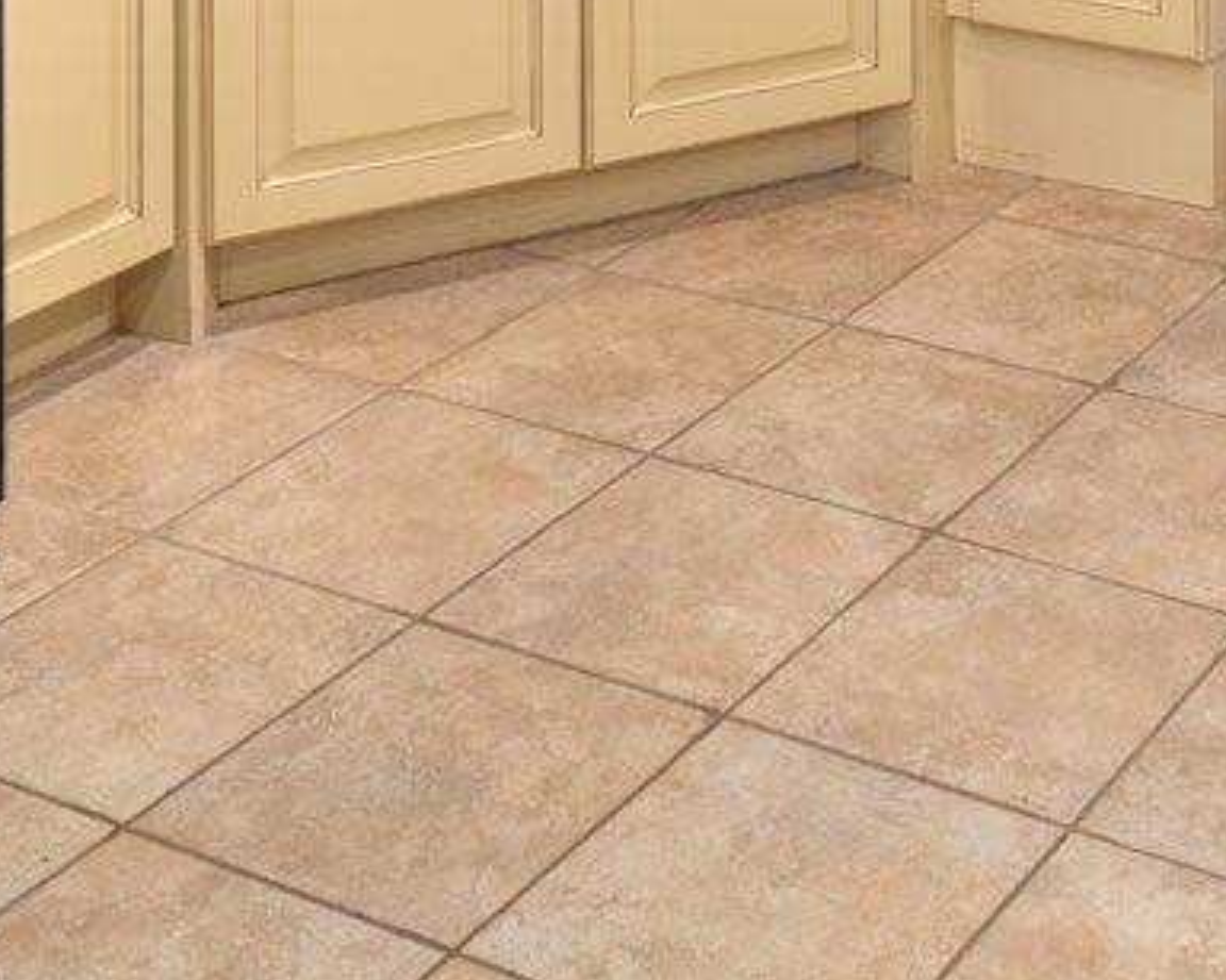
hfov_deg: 24.4
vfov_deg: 16.7
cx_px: 1184
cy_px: -817
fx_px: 2721
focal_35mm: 75
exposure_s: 1/80
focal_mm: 15
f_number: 8
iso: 250
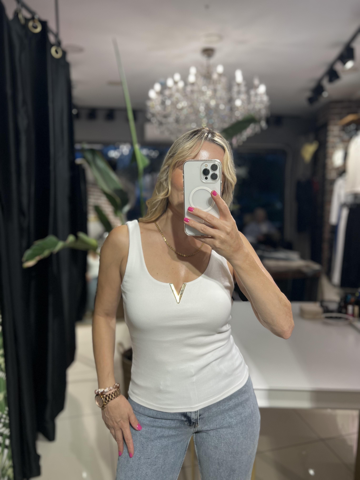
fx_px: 361
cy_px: 240
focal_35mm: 26
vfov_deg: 67.3
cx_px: 180
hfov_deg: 53.1
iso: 40
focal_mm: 5.7
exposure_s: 1/154
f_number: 1.5
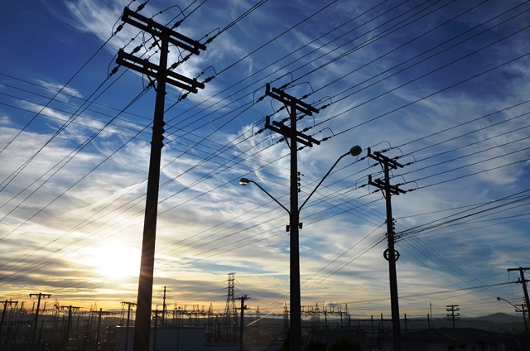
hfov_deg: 59.6
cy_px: 176
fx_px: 463
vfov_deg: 41.5
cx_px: 265
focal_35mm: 32
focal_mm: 21
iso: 100
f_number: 10
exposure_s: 1/400
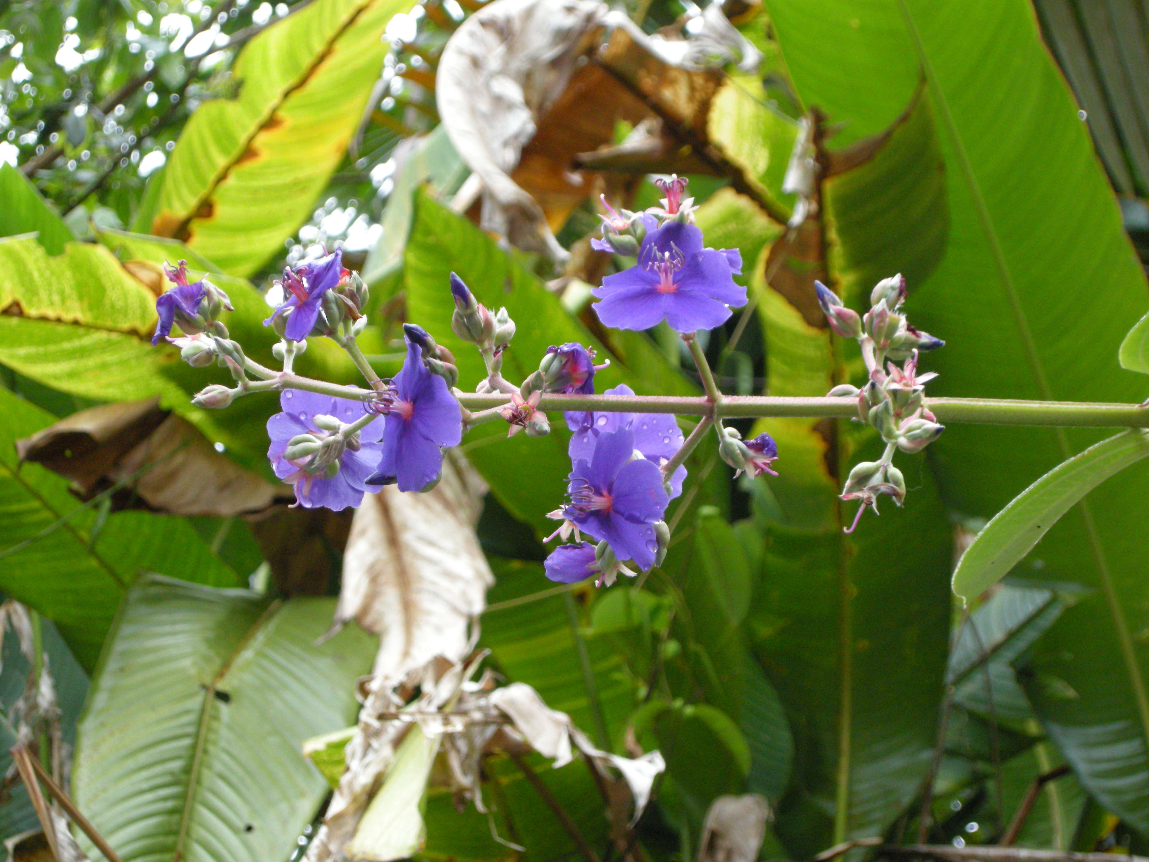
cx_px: 574
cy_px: 431
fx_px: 3817
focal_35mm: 115
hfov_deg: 17.1
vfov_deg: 12.9
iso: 264
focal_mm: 24.5
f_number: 5.1
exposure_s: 1/44
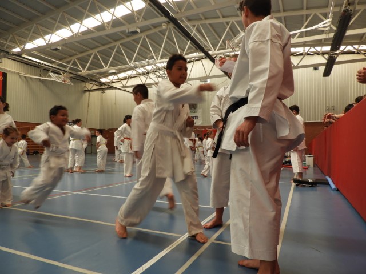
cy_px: 137
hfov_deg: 71.6
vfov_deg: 56.8
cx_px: 183
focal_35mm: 24
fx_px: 254
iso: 100
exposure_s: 1/50
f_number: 3.3
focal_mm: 4.3
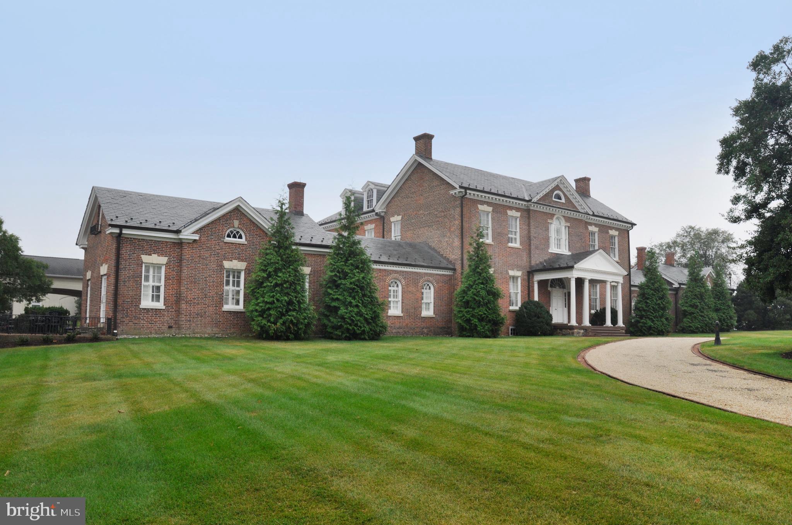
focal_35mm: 52
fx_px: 1153
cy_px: 262
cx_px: 396
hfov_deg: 37.9
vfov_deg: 25.7
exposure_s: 1/200
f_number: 11
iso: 400
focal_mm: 35
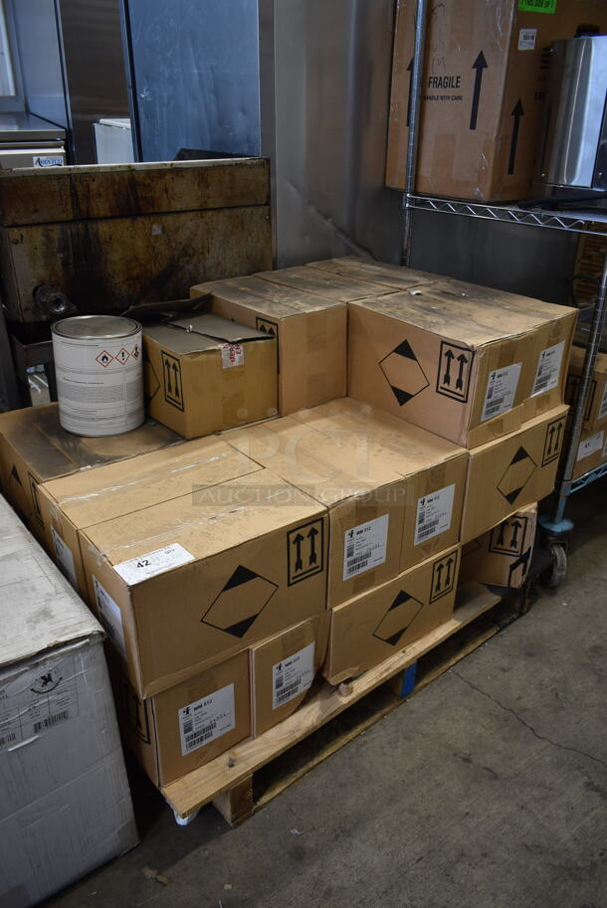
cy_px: 454
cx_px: 304
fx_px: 682
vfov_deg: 67.3
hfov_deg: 48.0
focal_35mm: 27
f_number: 3.5
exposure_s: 1/30
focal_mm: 18
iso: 360
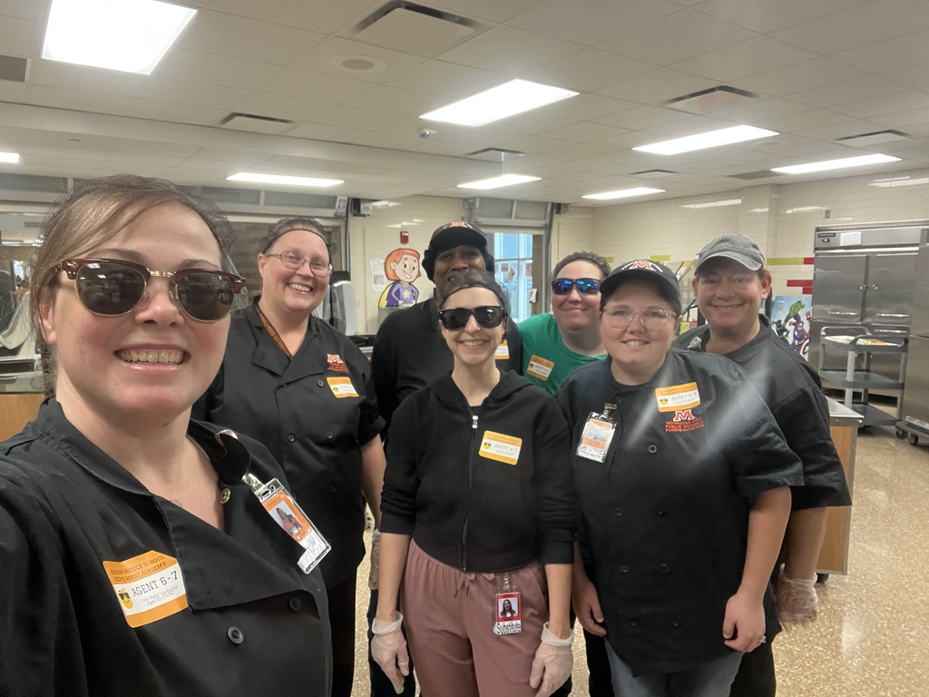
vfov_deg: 58.9
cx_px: 464
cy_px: 348
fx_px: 617
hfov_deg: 73.9
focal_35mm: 23
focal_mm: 2.71
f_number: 2.2
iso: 320
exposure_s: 1/59
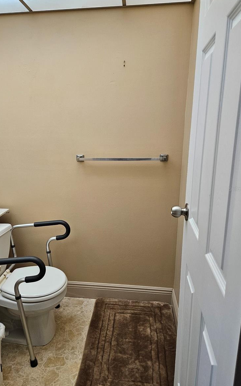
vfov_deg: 72.5
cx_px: 104
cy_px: 189
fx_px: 263
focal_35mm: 25
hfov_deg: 49.1
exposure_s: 1/120
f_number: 1.8
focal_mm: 5.4
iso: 250
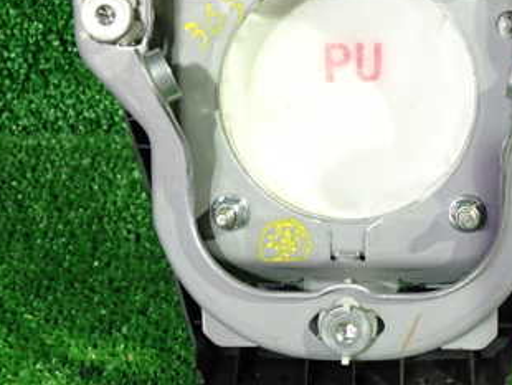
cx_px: 363
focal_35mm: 58
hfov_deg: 32.8
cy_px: 97
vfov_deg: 25.0
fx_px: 859
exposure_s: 1/30
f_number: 2.3
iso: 640
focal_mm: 5.4
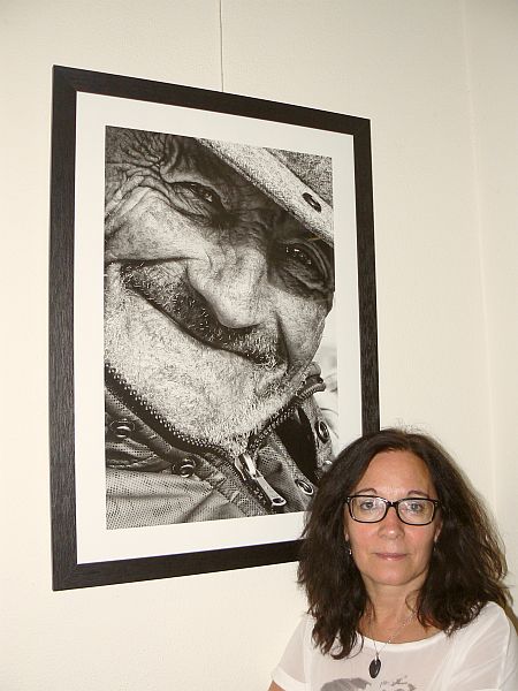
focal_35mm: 36
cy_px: 346
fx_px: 718
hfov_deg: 39.7
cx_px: 259
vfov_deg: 51.4
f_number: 2.8
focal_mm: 6
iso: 100
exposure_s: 1/30
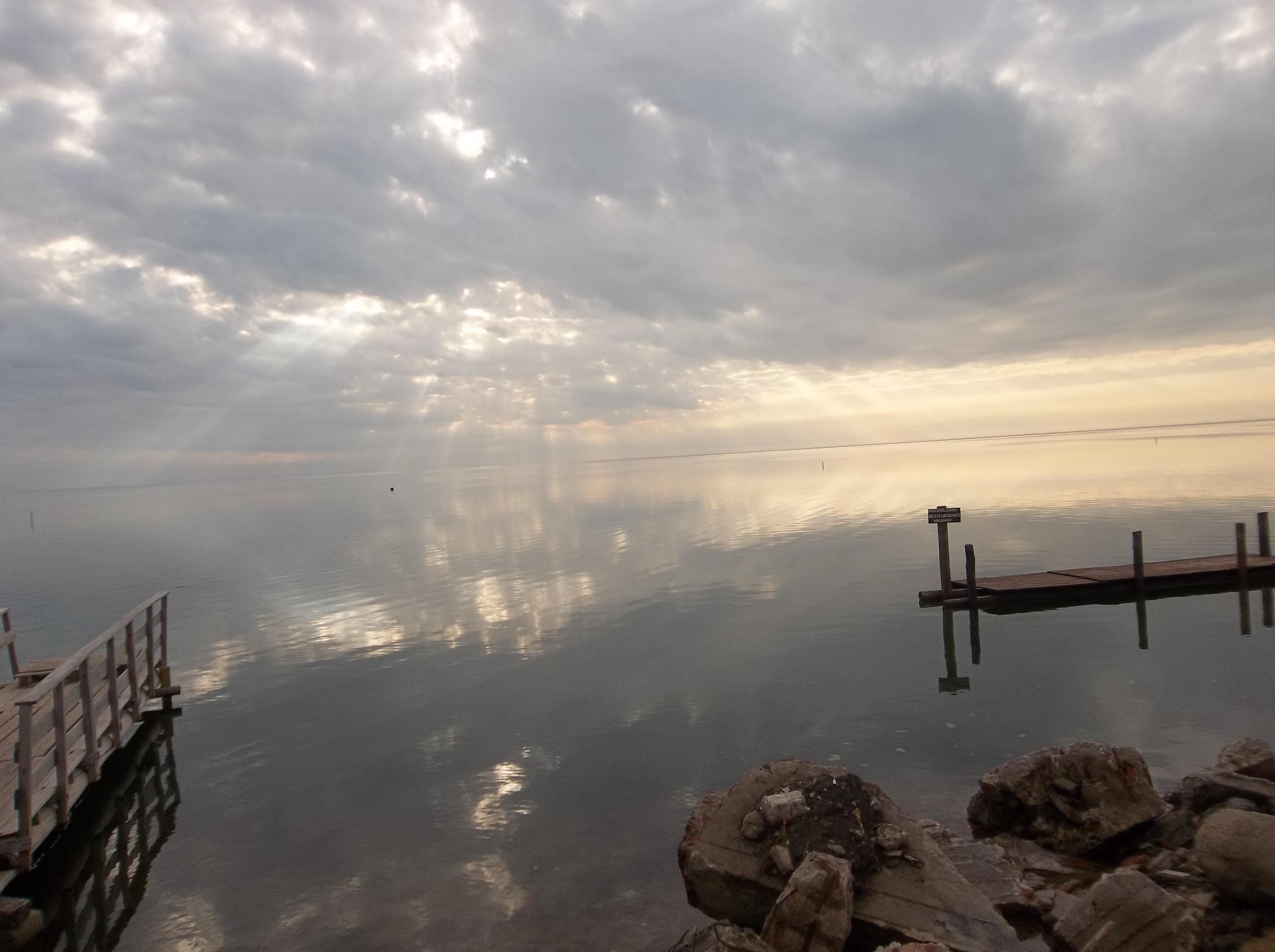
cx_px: 638
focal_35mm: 27
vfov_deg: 51.2
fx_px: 993
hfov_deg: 65.4
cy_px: 476
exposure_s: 1/100
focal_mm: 4.9
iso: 80
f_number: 8.9
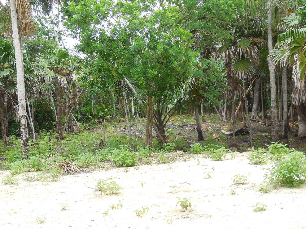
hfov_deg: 36.2
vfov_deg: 27.5
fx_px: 469
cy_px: 114
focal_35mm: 53
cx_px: 153
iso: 125
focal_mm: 9.4
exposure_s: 1/200
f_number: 4
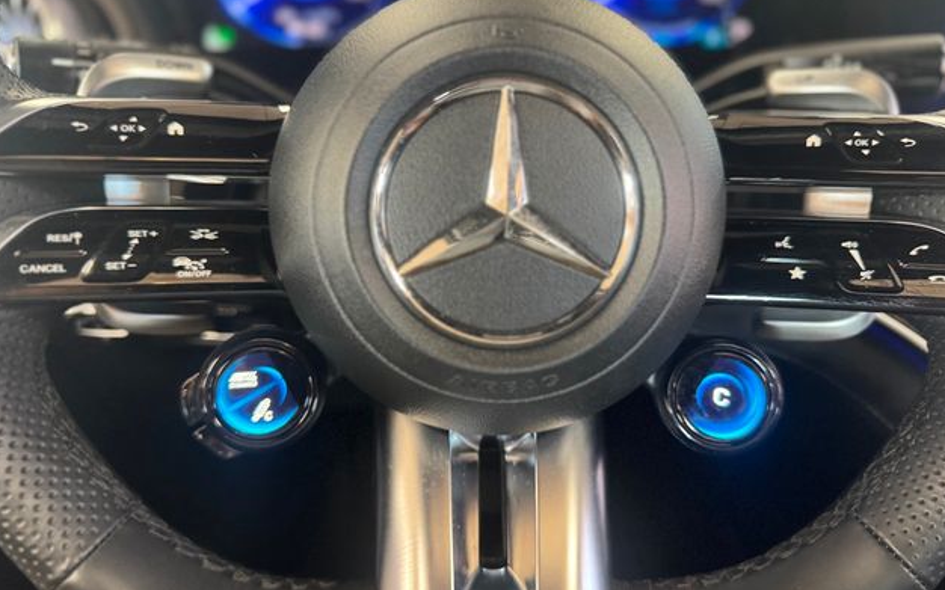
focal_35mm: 26
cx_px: 477
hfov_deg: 70.4
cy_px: 282
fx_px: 669
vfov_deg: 47.6
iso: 640
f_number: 1.78
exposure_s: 1/60
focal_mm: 6.76
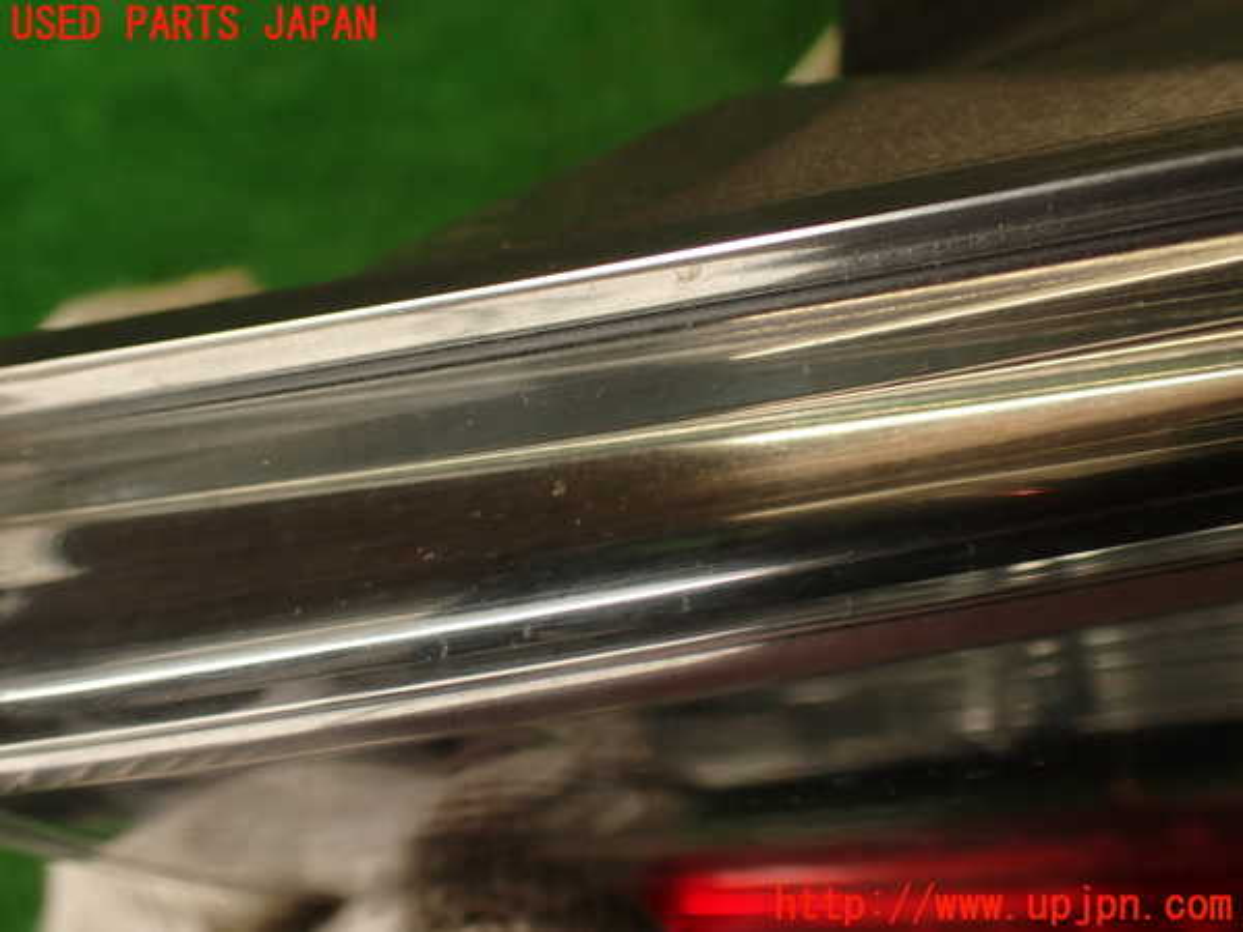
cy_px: 466
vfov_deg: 44.2
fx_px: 1149
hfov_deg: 56.8
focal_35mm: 32
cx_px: 622
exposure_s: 1/60
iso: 125
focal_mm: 5.79
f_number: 2.4
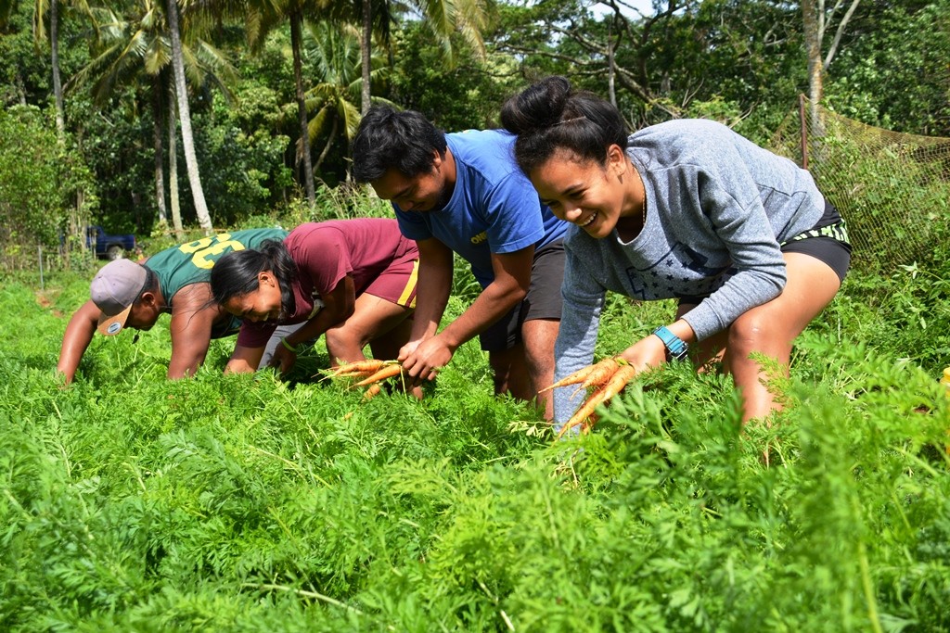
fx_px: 871
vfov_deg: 40.0
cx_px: 475
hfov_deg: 57.2
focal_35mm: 33
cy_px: 316
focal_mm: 22
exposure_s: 1/1600
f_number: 5.6
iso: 400
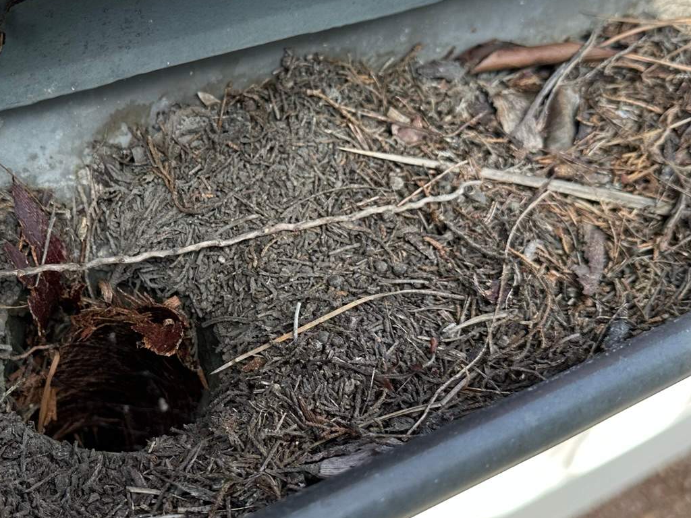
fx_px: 958
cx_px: 168
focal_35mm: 48
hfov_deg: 38.6
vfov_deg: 30.3
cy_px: 251
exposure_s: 1/171
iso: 64
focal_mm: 6.86
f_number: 1.78
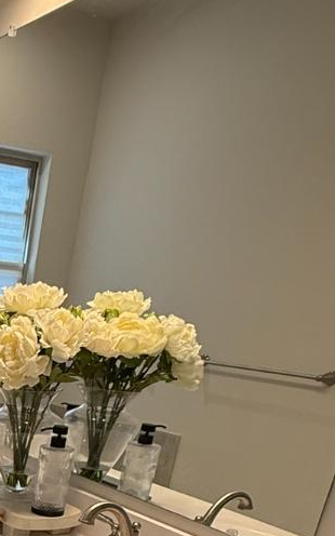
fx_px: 672
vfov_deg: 37.3
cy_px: 573
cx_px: -129
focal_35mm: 46
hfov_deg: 23.8
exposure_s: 1/120
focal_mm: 2.22
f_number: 2.2
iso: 100
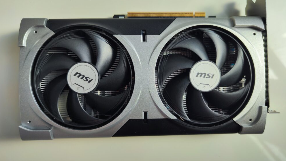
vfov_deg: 42.9
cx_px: 140
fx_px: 205
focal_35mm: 27
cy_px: 75
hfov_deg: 69.9
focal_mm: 5.59
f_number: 1.88
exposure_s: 1/3157
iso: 50
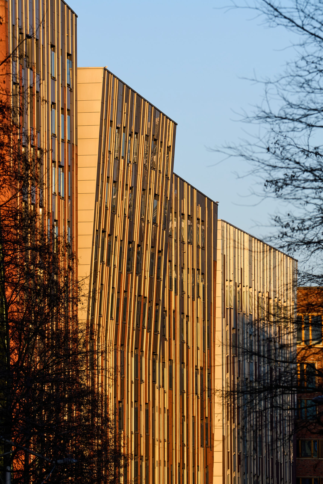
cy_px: 242
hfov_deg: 5.1
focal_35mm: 268
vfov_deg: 7.7
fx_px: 3601
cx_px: 162
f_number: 6.3
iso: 100
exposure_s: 1/250
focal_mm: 178.4
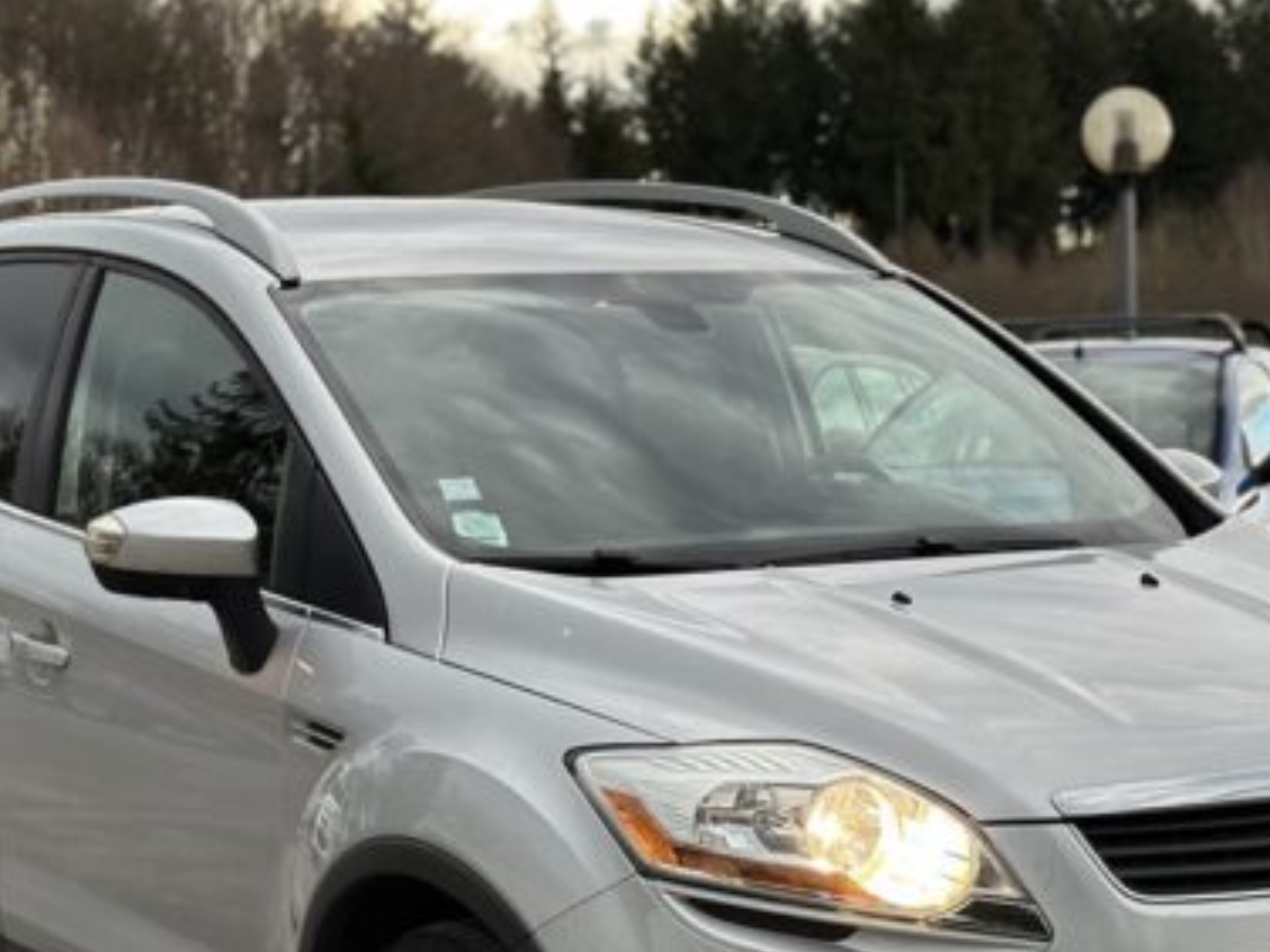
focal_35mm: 102
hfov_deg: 19.3
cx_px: 699
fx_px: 3742
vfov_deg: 14.5
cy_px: 682
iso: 80
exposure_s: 1/264
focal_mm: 6.86
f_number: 1.78
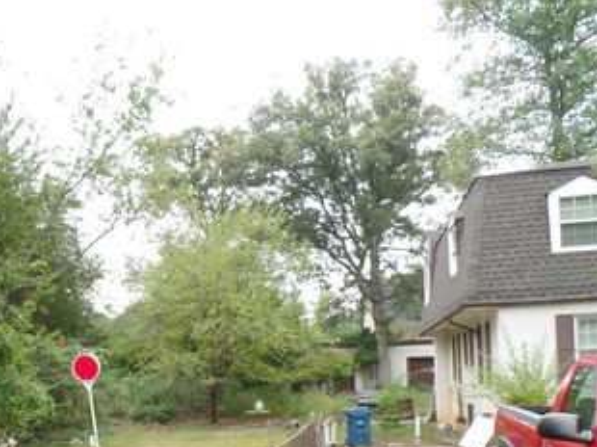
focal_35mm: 38
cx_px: 175
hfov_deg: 47.8
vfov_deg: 36.3
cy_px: 364
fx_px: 655
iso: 80
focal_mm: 4.1
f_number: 3.5
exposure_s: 1/60
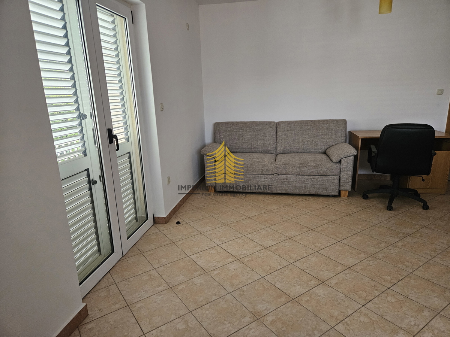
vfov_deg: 58.9
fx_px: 299
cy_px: 168
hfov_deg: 73.9
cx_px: 225
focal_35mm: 23
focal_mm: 5.4
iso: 640
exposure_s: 1/100
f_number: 1.8
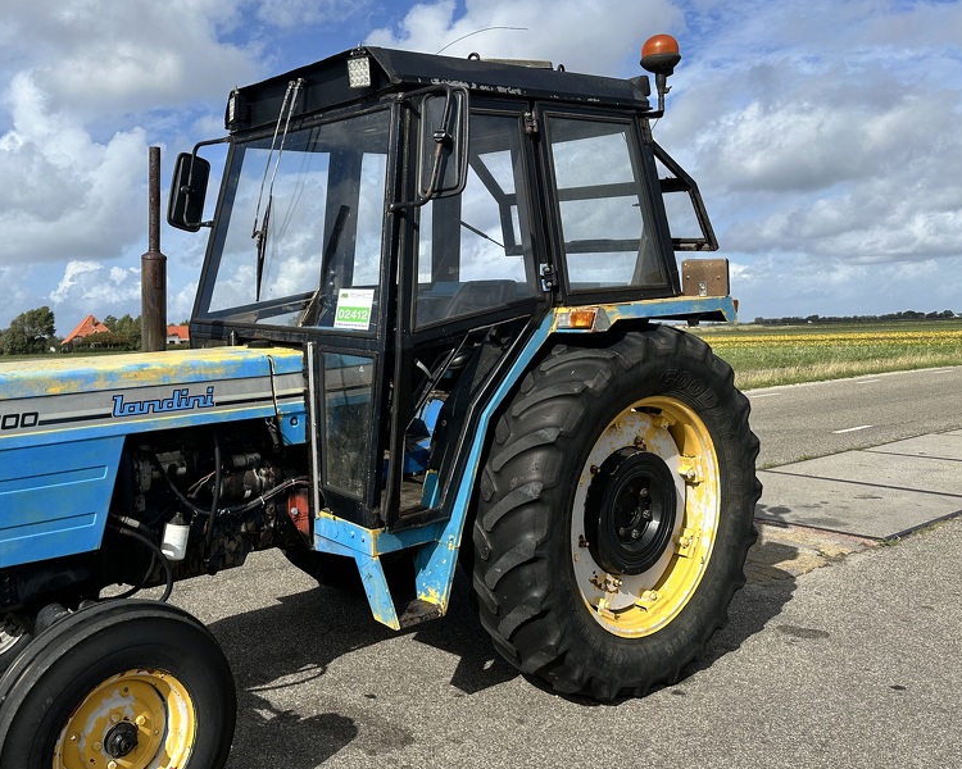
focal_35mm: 32
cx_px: 323
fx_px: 911
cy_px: 368
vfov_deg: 45.8
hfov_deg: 54.6
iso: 80
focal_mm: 6.86
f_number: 1.78
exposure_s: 1/5848
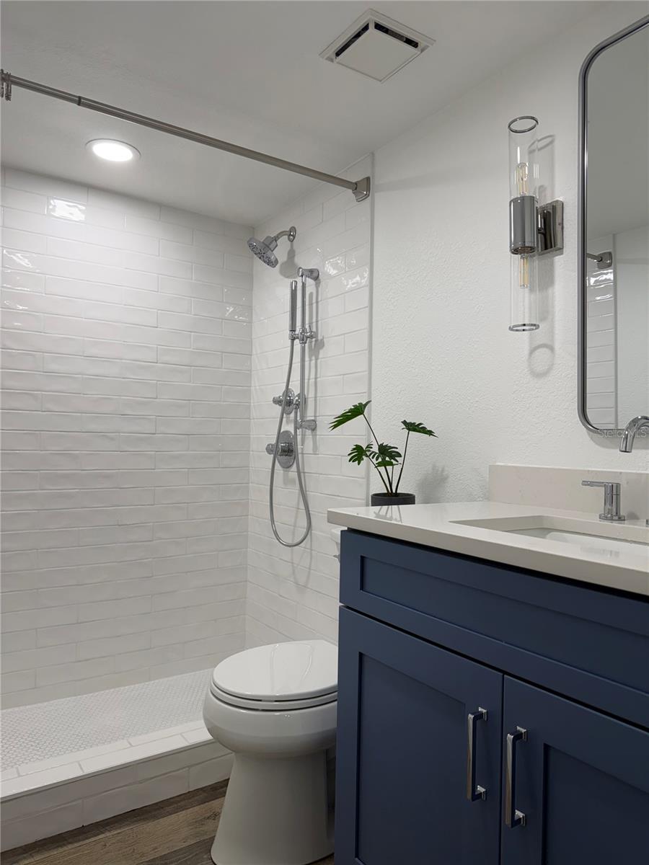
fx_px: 600
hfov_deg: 56.8
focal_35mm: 24
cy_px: 432
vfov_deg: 71.6
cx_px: 324
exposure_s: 1/120
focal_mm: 6.76
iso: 50
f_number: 1.78
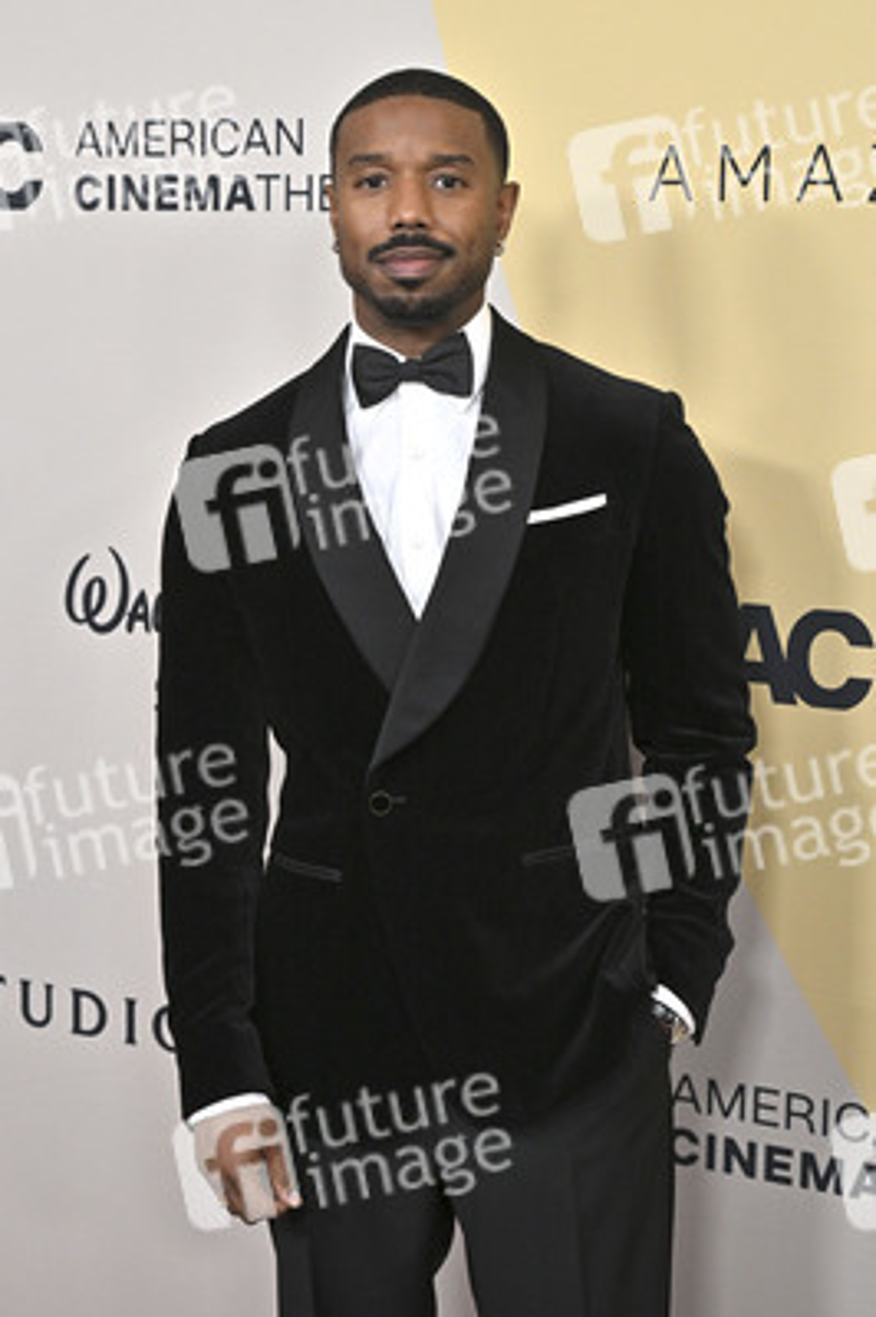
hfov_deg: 22.6
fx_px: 2194
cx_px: 438
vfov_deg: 33.4
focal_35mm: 60
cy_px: 658
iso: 2000
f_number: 5.6
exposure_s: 1/320
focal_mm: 60
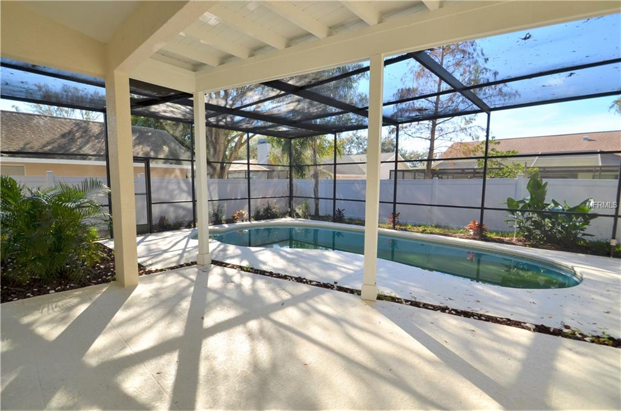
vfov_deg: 77.0
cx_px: 310
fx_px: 258
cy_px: 206
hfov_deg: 100.5
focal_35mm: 15
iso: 100
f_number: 6.3
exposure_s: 1/160
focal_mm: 10
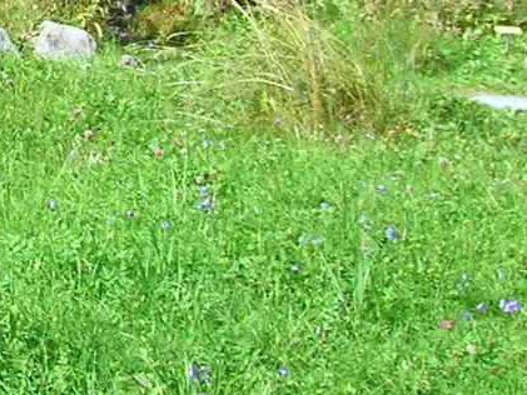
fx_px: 1964
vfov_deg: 10.9
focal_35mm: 129
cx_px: -287
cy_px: -252
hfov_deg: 14.2
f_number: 4.9
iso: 50
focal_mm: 5.7
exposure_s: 1/150
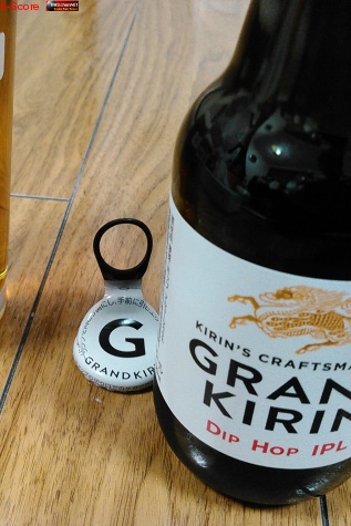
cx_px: 79
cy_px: 265
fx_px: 614
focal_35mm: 42
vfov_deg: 46.4
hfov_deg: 31.2
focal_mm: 4
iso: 640
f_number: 2.4
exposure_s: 1/15
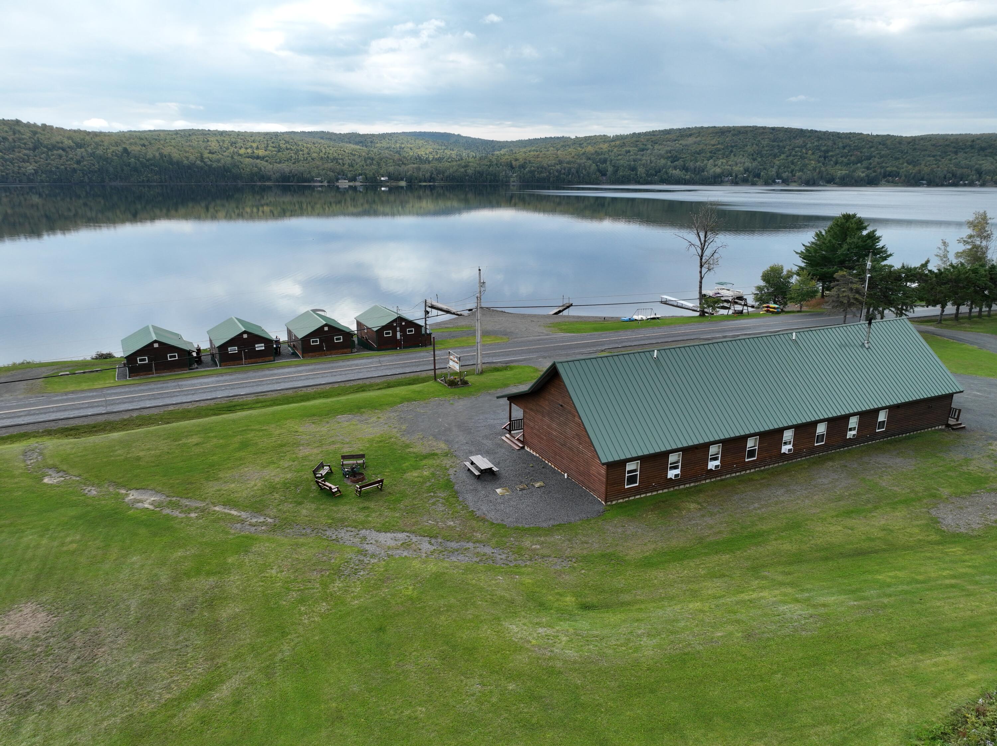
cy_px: 373
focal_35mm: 24
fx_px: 691
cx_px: 498
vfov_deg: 56.8
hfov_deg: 71.6
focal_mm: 12.29
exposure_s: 1/1600
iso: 200
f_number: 2.8
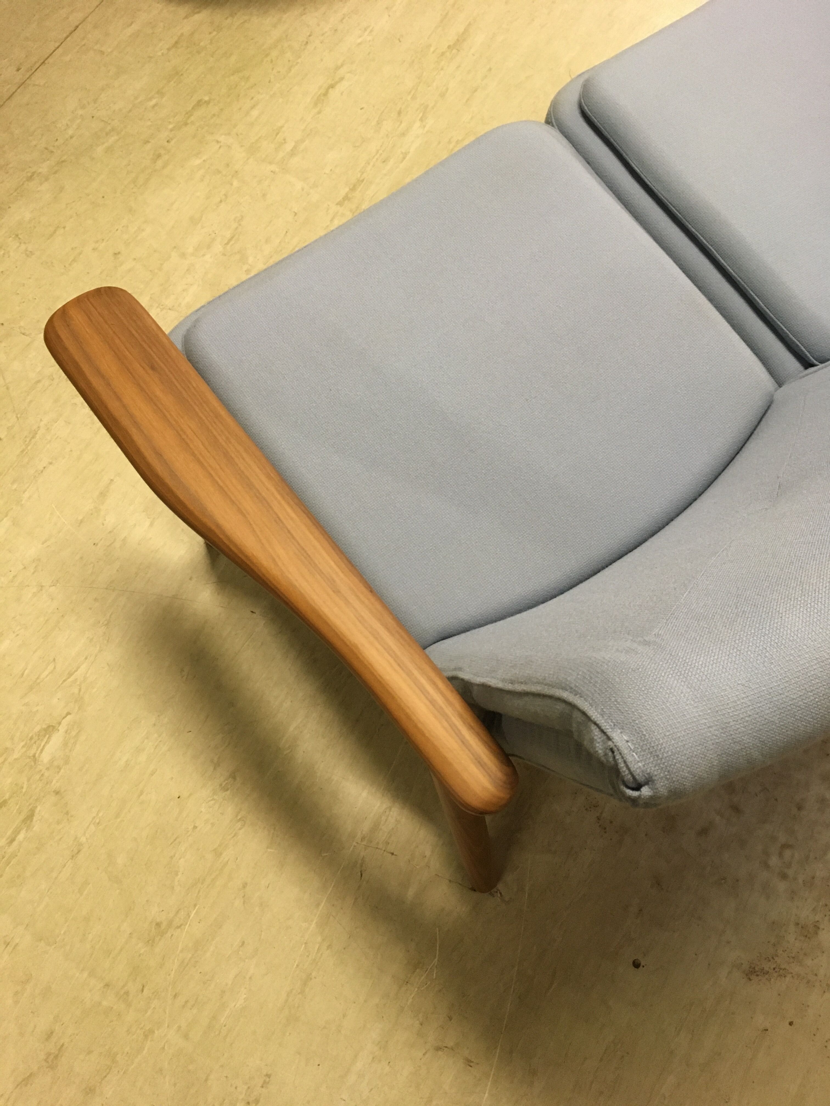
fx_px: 927
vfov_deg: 61.7
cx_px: 415
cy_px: 553
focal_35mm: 29
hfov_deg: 48.2
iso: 200
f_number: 2.2
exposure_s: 1/33
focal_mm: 4.15
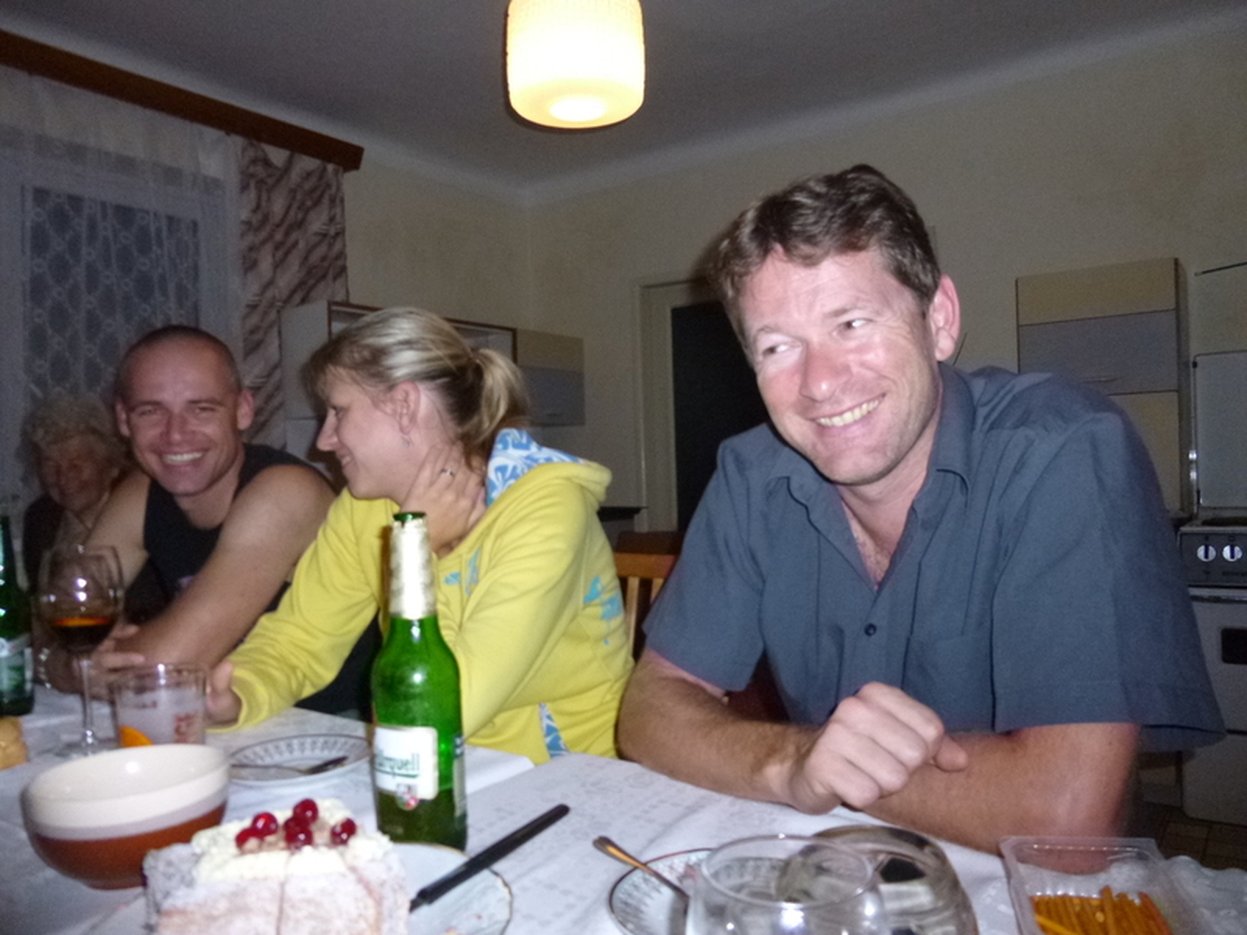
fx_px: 901
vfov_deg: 54.9
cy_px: 468
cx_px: 624
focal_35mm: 25
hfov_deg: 69.4
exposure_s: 1/250
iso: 400
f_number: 3.1
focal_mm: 4.5
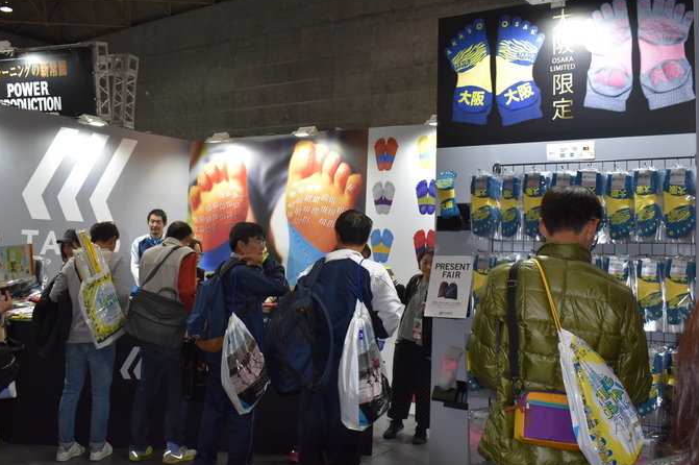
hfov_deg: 55.8
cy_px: 216
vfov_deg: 38.8
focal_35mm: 34
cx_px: 342
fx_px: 660
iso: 800
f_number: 5.6
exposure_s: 1/125
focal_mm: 20
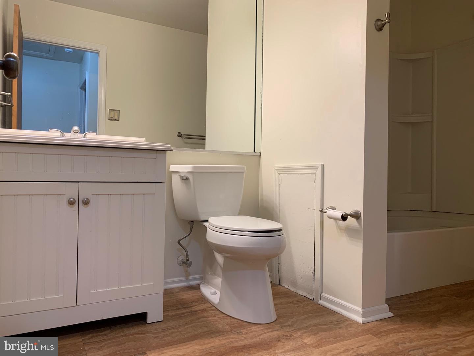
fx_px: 356
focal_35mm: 26
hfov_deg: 67.3
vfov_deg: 53.1
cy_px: 178
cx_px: 237
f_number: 1.8
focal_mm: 4.25
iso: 64
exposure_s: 1/60
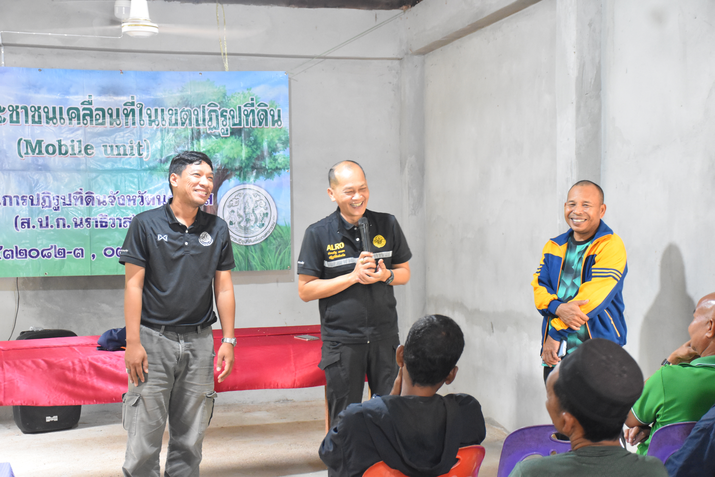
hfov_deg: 33.4
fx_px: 1192
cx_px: 358
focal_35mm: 60
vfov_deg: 22.6
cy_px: 238
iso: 3200
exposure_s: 1/30
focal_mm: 40
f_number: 4.5
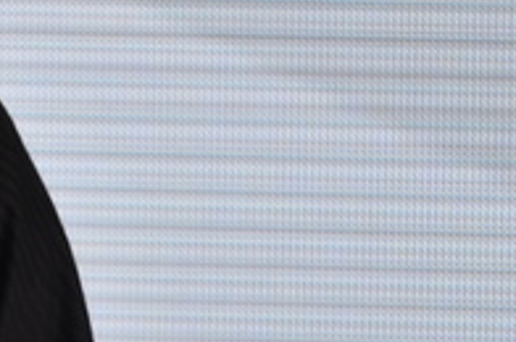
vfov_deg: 0.4
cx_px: -361
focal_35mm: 3490
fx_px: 49941
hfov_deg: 0.6
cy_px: 5
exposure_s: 1/2500
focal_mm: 600
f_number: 6.3
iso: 2000
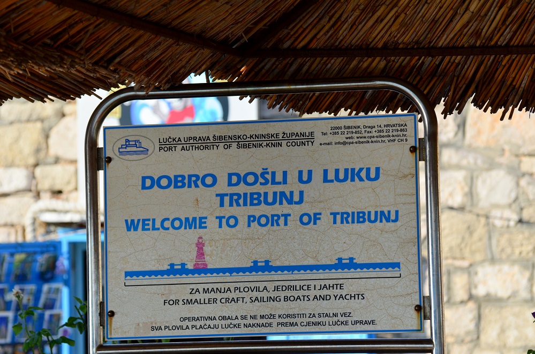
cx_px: 268
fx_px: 3002
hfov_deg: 10.2
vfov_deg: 6.7
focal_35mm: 202
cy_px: 177
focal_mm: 135
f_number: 5.6
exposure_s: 1/2000
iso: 400
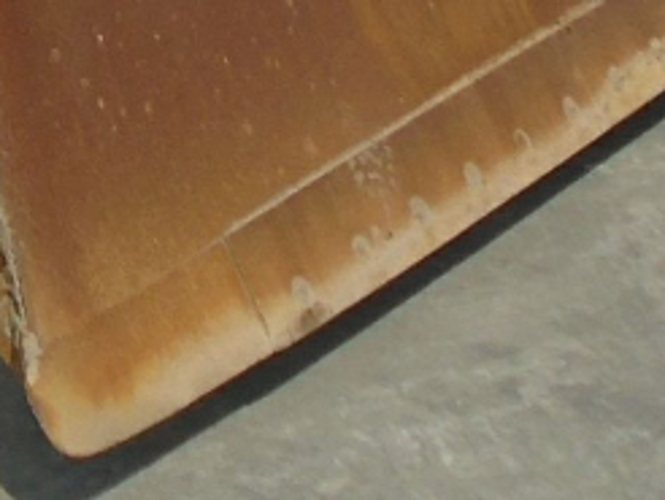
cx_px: -322
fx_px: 2711
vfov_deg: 9.5
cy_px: -662
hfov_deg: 13.2
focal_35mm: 141
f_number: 8
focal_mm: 4.6
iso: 100
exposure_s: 1/320
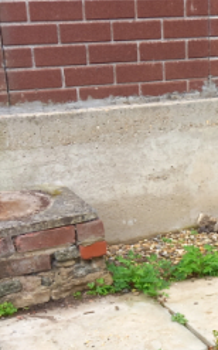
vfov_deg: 23.1
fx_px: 819
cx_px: 262
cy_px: 353
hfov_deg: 14.7
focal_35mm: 86
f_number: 2
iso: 25
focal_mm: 4.6
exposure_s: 1/60
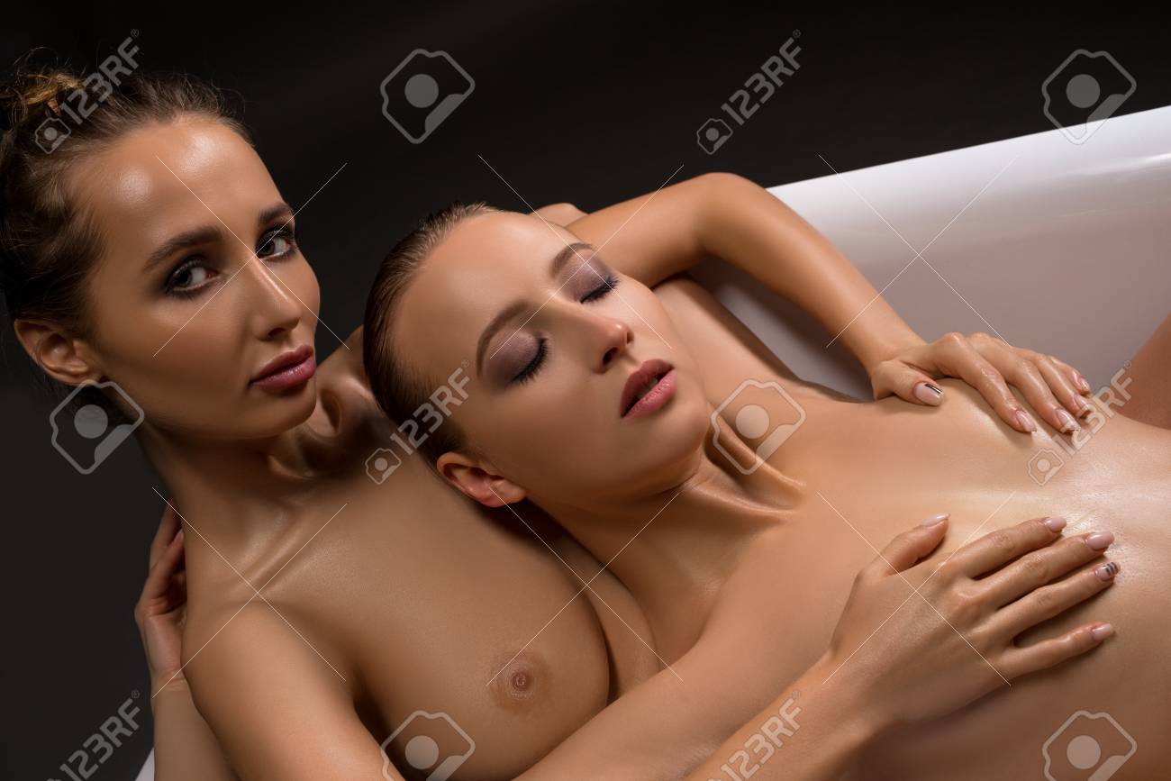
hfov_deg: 39.6
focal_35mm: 50
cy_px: 390
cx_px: 586
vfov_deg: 27.0
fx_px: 1626
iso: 160
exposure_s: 1/100
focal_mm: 50
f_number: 8
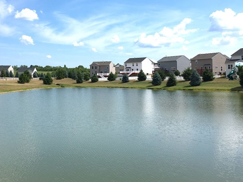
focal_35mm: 46
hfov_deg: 40.9
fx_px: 323
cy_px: 66
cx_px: 87
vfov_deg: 31.3
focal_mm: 4.15
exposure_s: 1/2404
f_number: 2.2
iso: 25
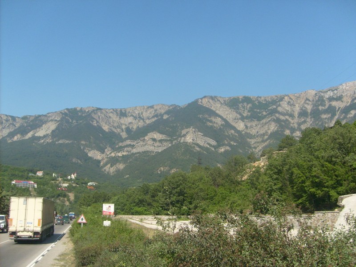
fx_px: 360
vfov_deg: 40.7
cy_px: 134
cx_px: 178
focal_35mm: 35
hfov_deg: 52.6
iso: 80
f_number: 7.1
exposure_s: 1/250
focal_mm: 5.8
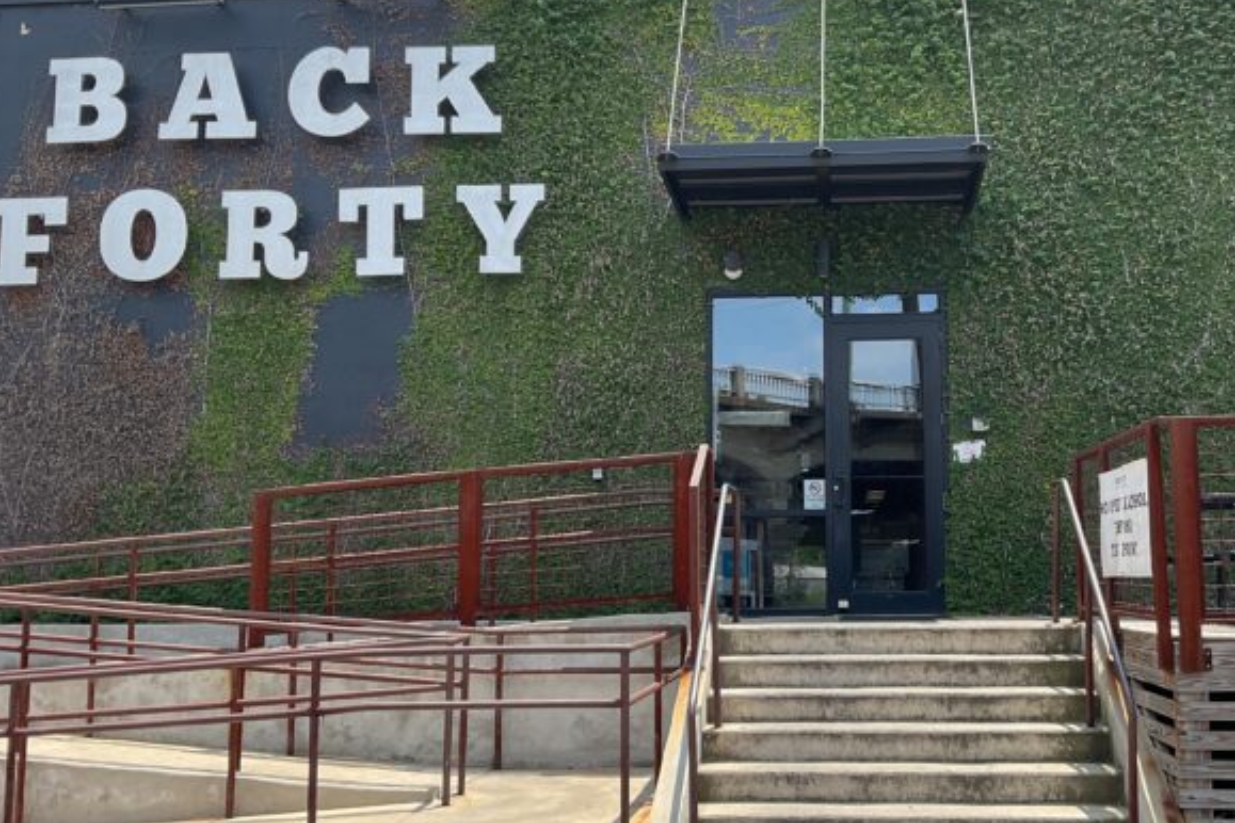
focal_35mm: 40
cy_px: 448
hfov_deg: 48.0
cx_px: 770
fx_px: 1372
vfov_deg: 33.4
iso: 16
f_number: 1.8
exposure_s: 1/855
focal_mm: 3
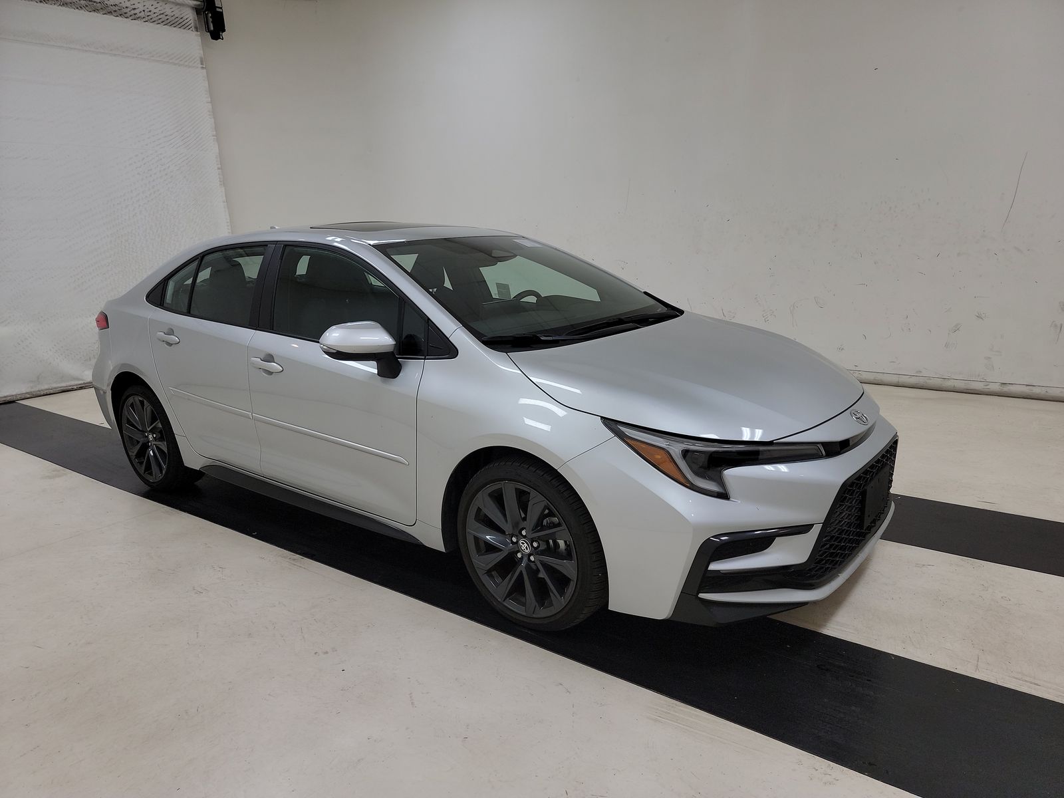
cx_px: 532
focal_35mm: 24
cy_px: 399
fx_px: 738
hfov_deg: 71.6
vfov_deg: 56.8
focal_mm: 6.7
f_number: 1.8
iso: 50
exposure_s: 1/173
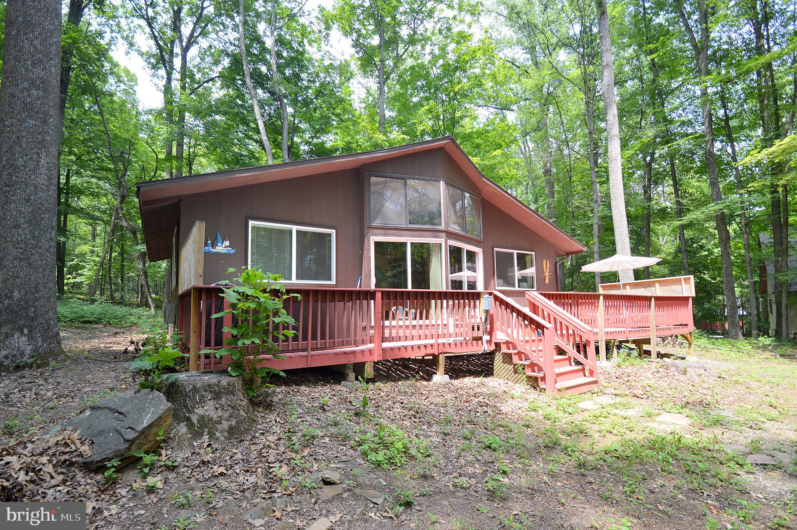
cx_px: 398
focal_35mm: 15
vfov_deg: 77.2
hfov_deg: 100.4
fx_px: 332
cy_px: 265
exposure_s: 1/125
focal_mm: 10
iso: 180
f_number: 5.6
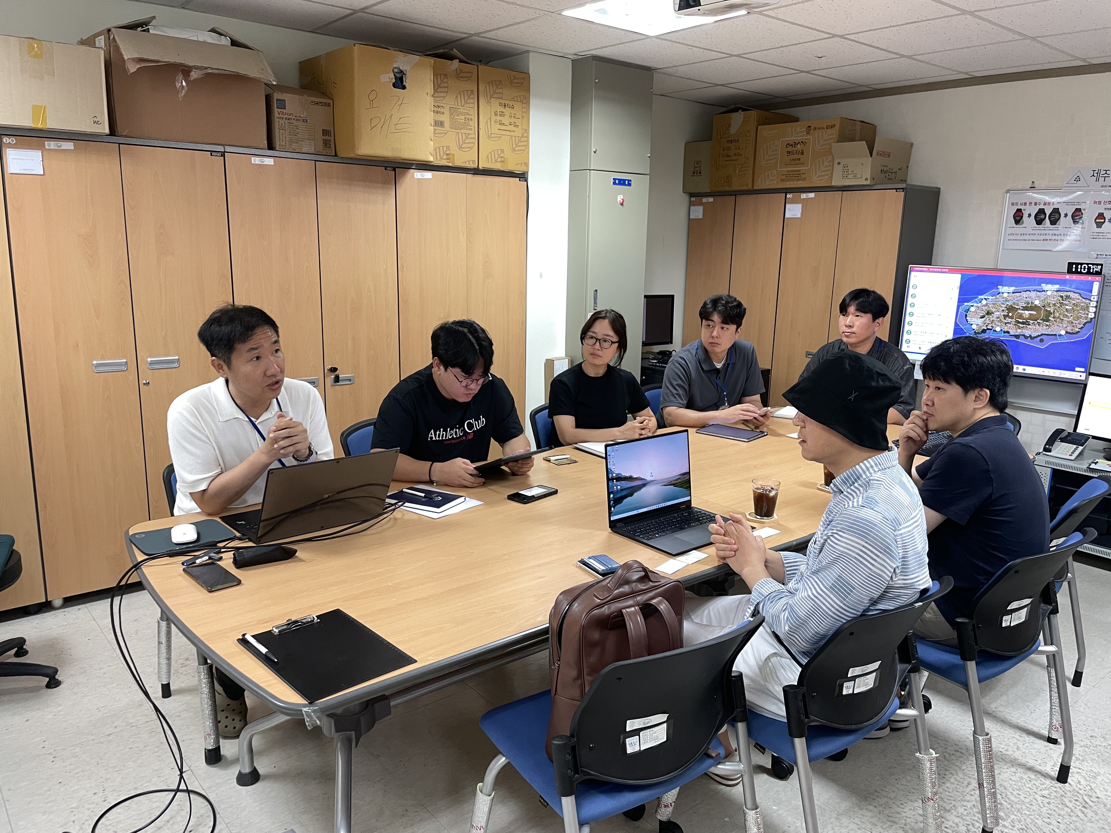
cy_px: 416
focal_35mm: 26
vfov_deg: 53.1
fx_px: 834
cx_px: 556
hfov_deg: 67.3
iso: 100
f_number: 1.6
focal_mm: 4.2
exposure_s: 1/60
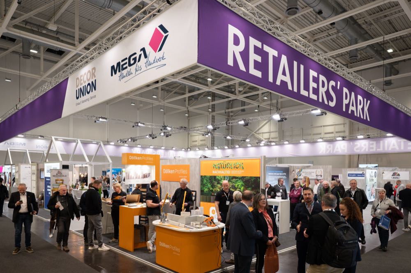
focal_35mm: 24
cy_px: 136
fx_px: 274
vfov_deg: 53.1
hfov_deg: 73.8
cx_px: 206
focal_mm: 24
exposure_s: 1/320
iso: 1600
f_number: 4
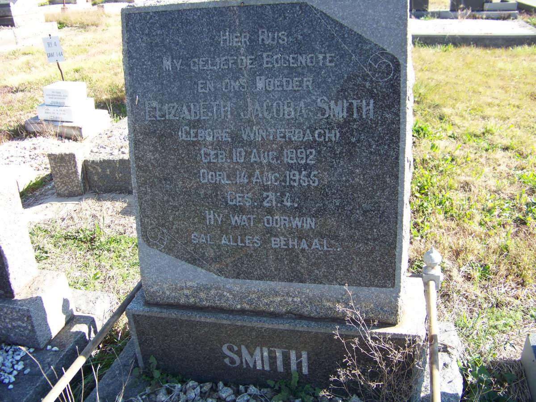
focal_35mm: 36
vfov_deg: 39.7
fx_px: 557
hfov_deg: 51.4
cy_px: 201
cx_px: 268
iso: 64
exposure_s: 1/250
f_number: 2.8
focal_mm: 5.85
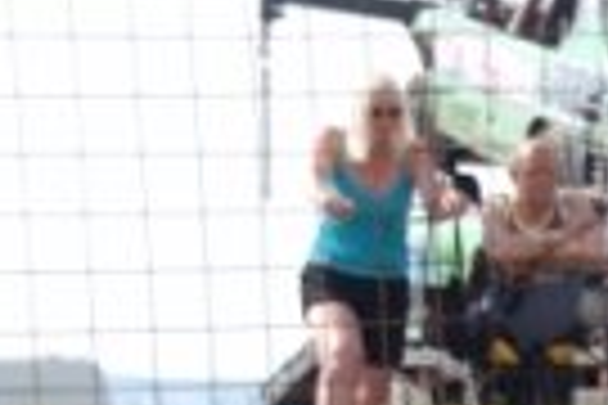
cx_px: 1202
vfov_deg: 4.2
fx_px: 5505
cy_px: 716
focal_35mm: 326
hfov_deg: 6.2
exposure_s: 1/500
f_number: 5
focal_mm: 46
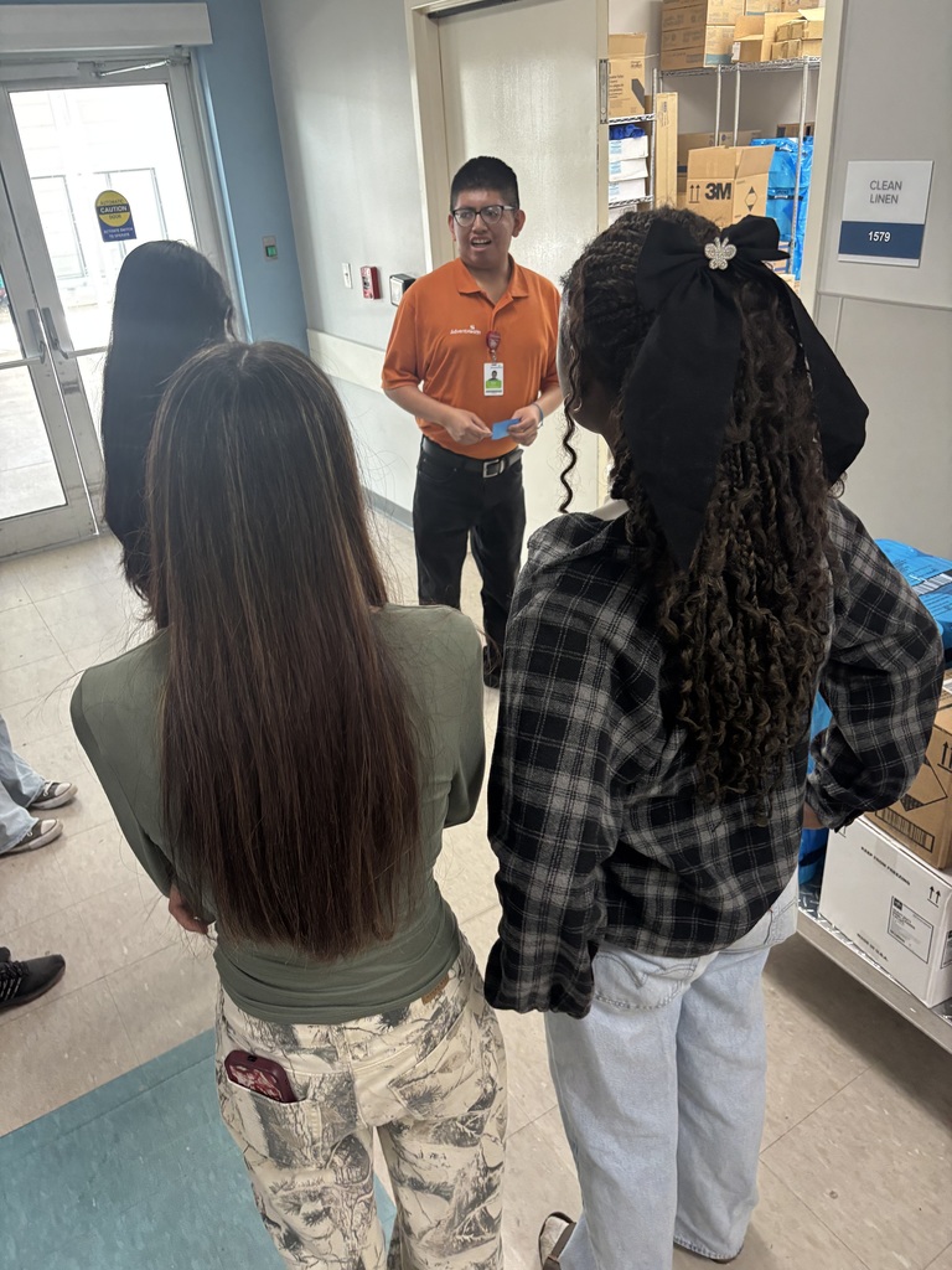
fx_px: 953
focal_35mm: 26
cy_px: 635
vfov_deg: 67.3
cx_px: 476
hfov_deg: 53.1
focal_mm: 5.96
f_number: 1.6
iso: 250
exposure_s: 1/60
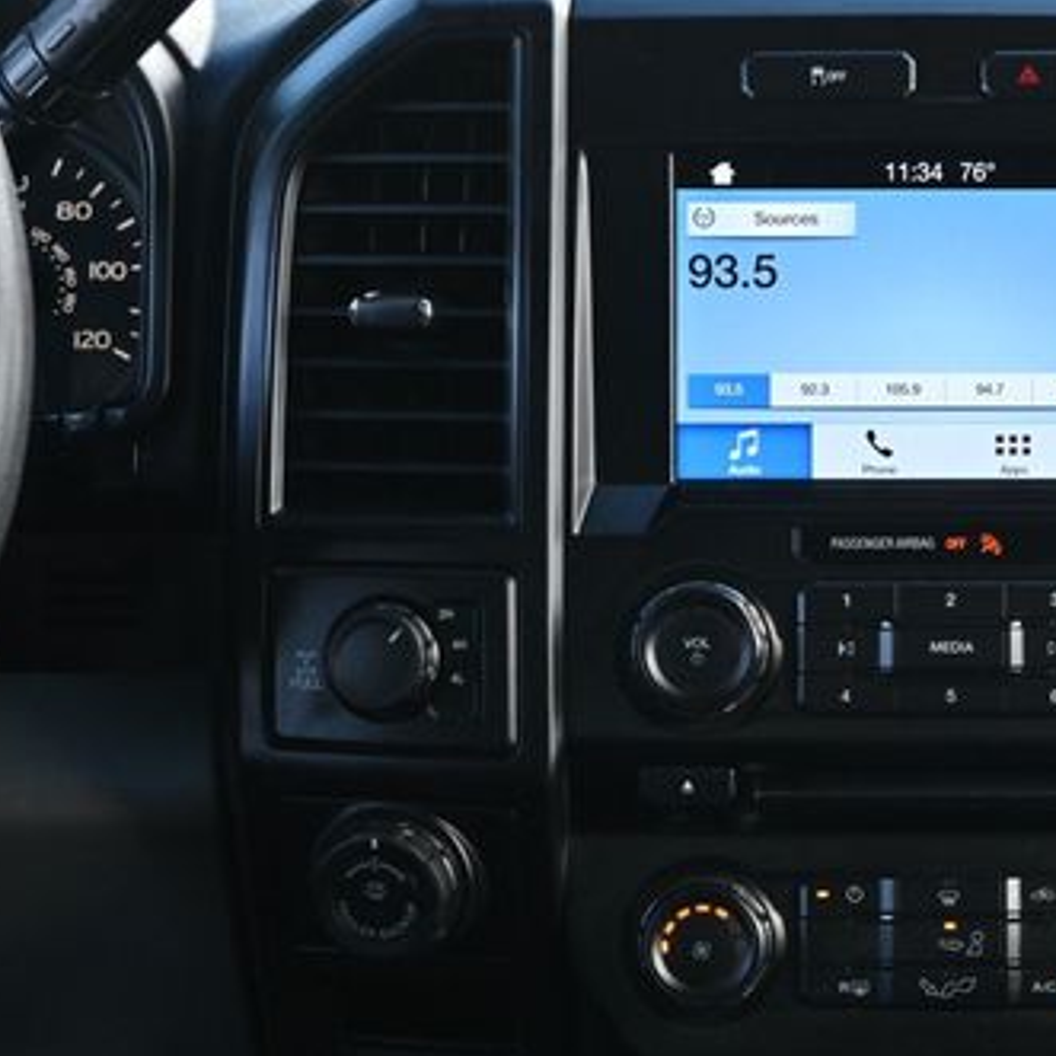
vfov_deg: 16.5
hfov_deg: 16.2
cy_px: 523
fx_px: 3652
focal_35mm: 106
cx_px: 944
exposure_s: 1/125
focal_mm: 43
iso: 640
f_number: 6
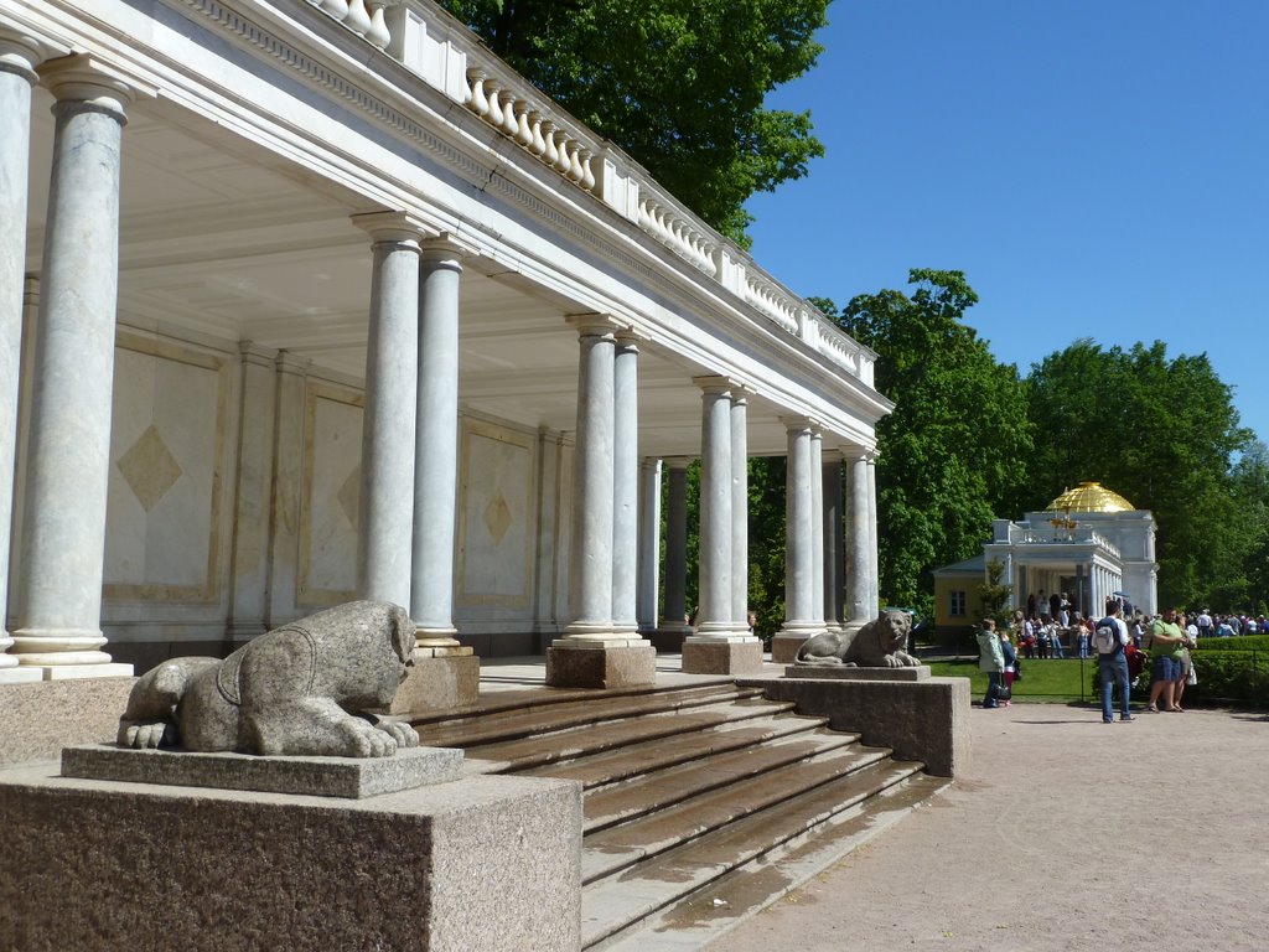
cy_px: 476
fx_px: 1283
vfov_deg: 40.7
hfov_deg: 52.6
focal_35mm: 35
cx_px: 634
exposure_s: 1/500
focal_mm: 5.7
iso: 80
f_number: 5
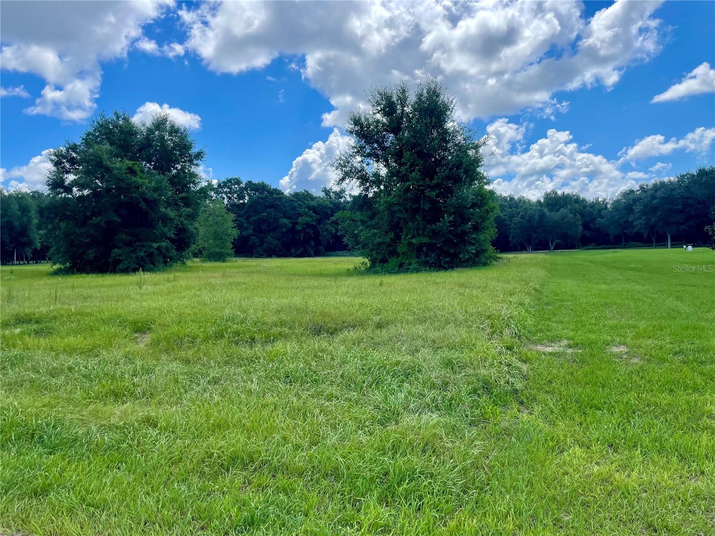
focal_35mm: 26
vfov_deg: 53.1
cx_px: 358
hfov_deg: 67.3
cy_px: 268
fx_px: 537
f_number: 1.6
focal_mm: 4.2
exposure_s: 1/3509
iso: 32
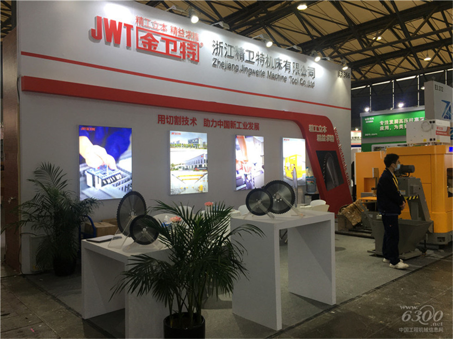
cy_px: 170
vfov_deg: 48.2
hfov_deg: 61.7
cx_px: 226
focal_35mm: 29
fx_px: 380
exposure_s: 1/100
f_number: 2.2
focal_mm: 4.15
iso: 40
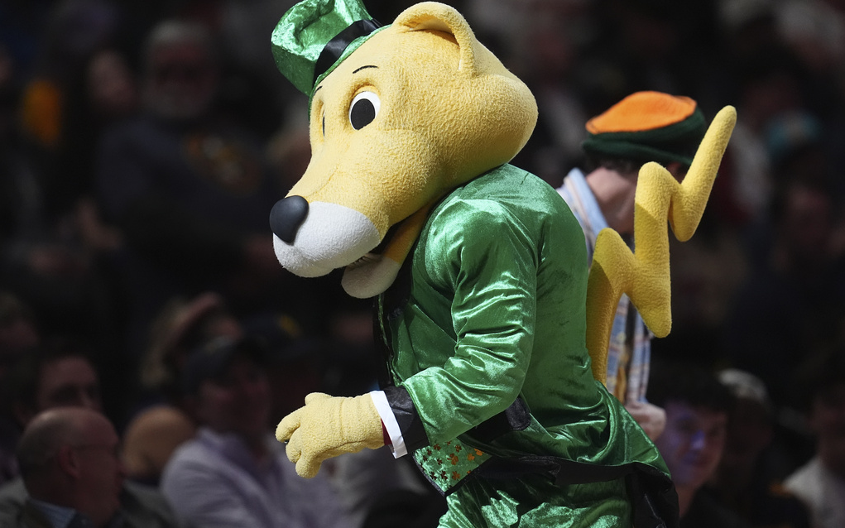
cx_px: 423
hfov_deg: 5.1
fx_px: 9418
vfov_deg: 3.2
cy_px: 256
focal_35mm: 409
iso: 5000
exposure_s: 1/2000
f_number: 3.2
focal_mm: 400
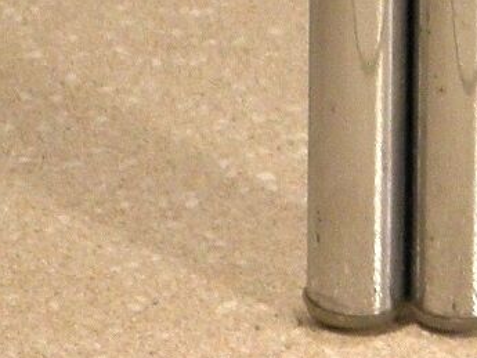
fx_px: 5114
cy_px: -930
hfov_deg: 5.3
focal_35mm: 371
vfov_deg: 3.8
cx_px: 552
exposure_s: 1/50
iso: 100
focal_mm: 9.1
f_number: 4
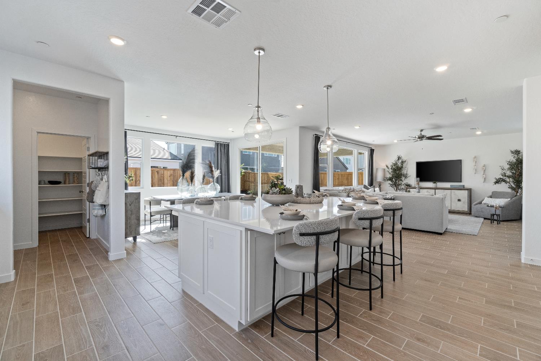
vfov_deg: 77.3
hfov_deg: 100.4
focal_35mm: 15
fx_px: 225
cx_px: 270
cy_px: 180
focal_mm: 10
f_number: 9
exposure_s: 1/10
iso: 250
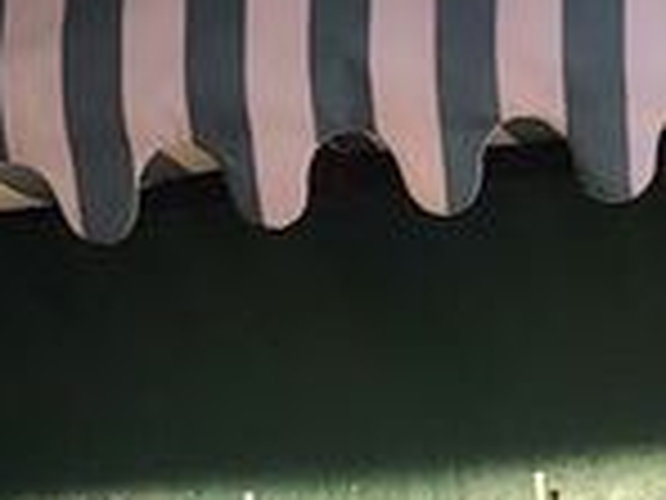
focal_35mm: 159
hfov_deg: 12.2
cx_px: 783
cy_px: 1320
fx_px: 3059
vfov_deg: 8.3
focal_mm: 6.4
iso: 800
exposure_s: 1/60
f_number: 1.8
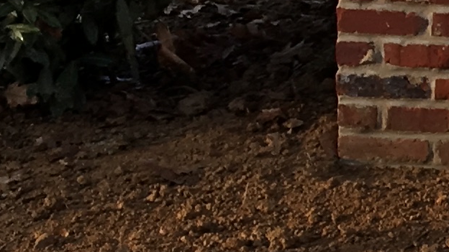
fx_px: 2429
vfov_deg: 5.9
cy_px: 179
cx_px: 951
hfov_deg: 9.7
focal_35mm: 204
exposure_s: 1/227
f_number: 2.2
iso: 25
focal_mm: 4.15
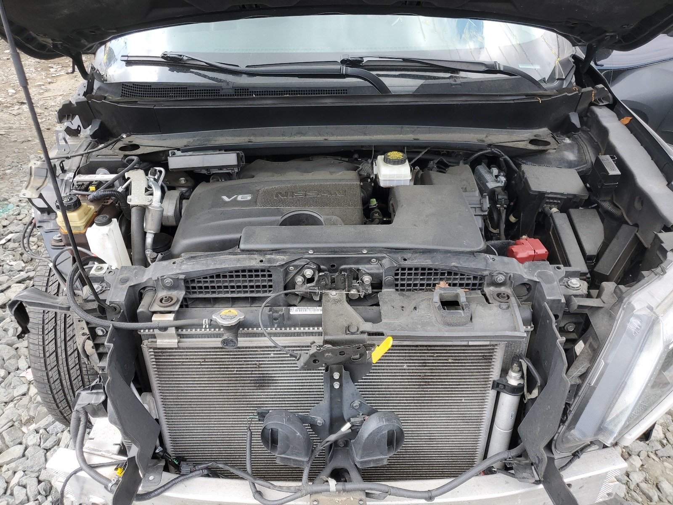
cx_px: 336
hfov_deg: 67.3
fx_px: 505
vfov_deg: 53.1
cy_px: 252
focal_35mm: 26
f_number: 1.5
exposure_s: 1/270
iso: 50
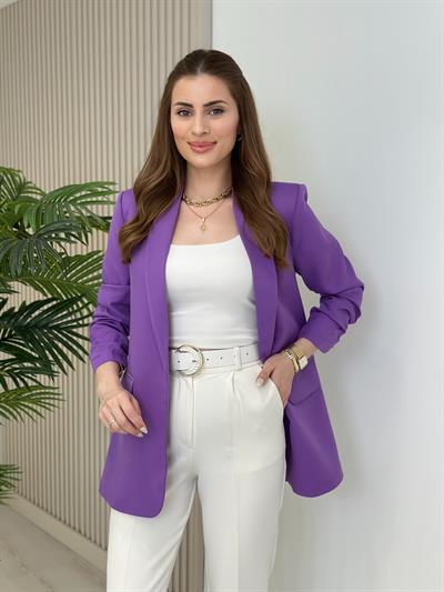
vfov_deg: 39.6
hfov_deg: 30.3
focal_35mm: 48
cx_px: 222
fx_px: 821
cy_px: 296
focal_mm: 6.86
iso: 80
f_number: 1.78
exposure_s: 1/268
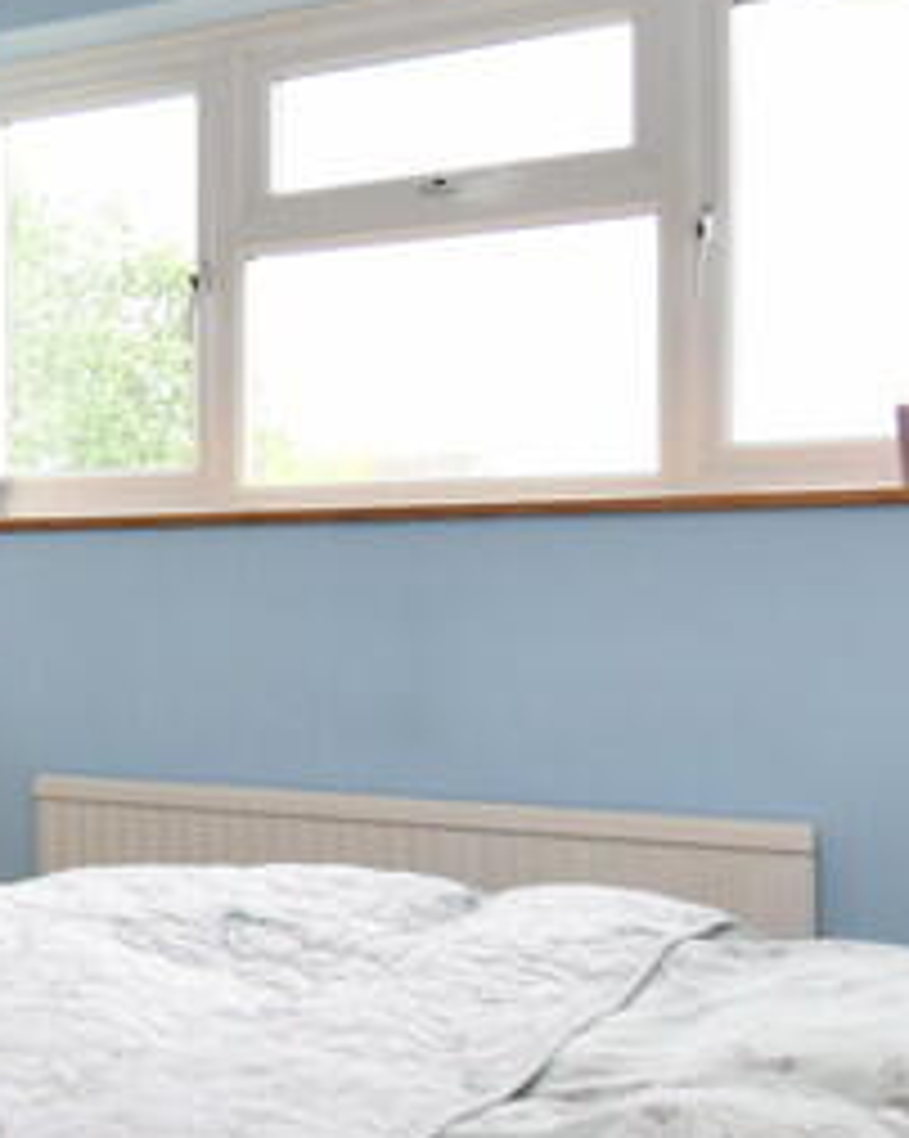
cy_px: 609
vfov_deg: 33.0
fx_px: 1919
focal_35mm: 57
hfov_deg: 24.6
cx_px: -130
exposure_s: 1/200
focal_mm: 10
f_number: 5
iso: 400
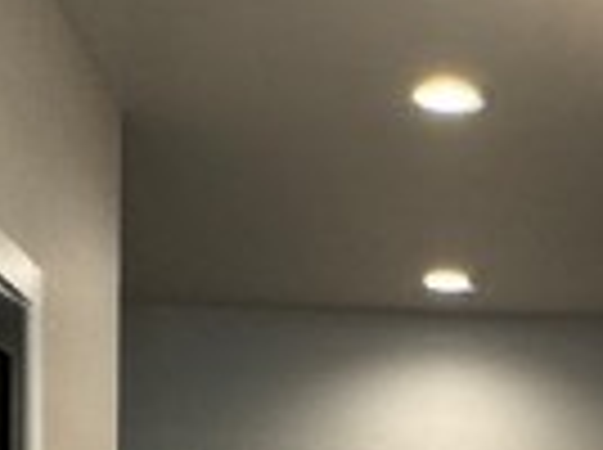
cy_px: 806
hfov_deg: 18.1
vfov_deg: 12.6
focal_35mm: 107
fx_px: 1861
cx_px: 567
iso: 200
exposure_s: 1/120
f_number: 2.2
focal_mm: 2.22
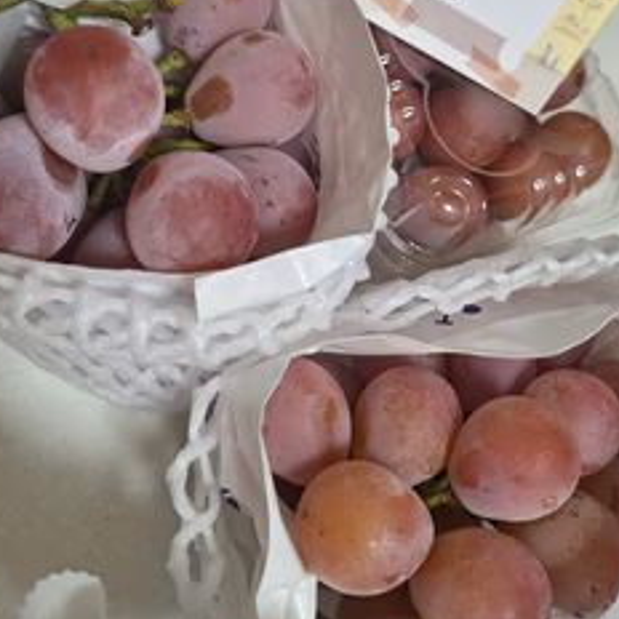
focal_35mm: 35
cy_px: 197
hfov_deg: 47.2
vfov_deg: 46.3
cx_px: 318
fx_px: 708
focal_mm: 5.54
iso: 100
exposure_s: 1/50
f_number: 1.8
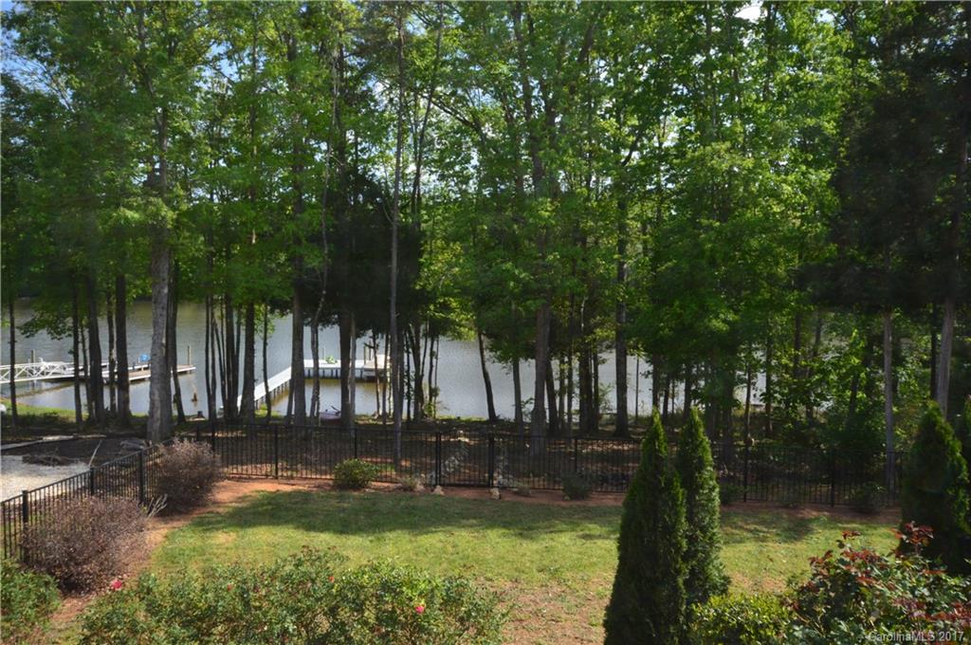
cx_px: 486
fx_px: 808
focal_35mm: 30
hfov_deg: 62.0
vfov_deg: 43.5
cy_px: 322
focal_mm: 20
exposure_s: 1/200
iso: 400
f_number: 10
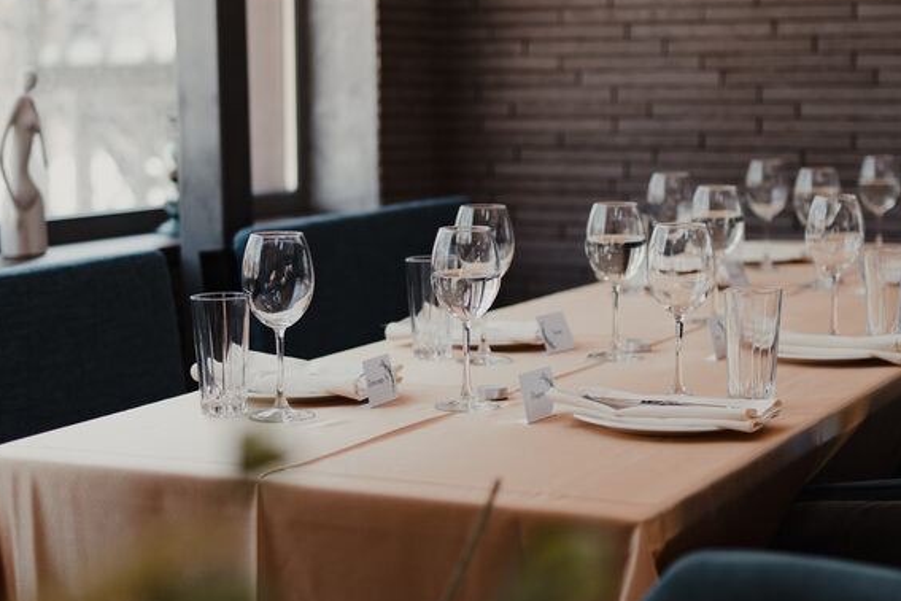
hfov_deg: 25.7
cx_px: 472
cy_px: 375
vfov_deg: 17.3
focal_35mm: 79
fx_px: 1977
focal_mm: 35
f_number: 1.4
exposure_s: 1/320
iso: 100
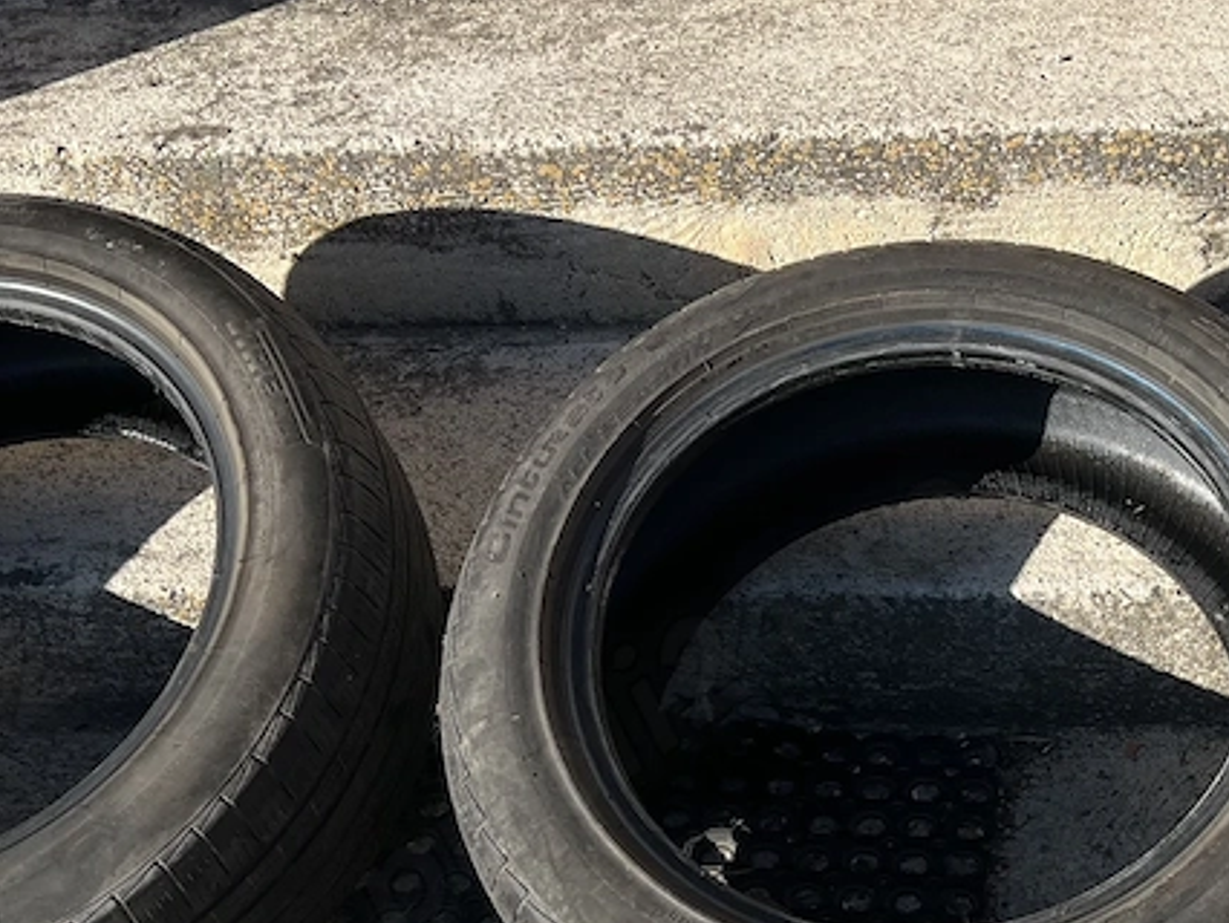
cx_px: 1001
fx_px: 2167
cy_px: 756
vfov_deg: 23.6
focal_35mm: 61
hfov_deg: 30.8
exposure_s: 1/2915
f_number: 1.5
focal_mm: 5.7
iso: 50
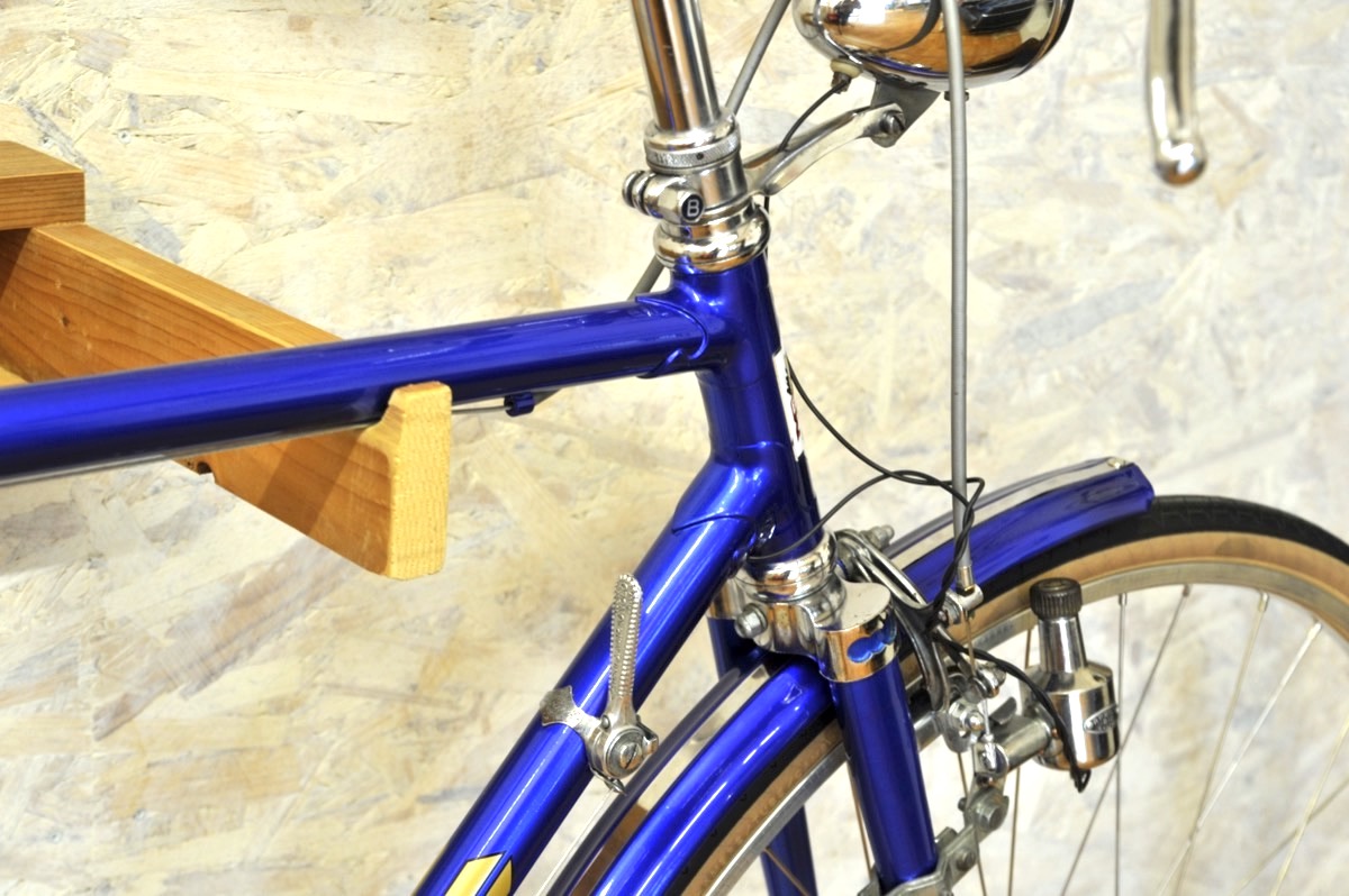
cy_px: 448
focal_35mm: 68
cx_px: 674
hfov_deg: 29.7
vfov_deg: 20.0
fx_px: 2546
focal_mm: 68
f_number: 11
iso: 800
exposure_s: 1/3
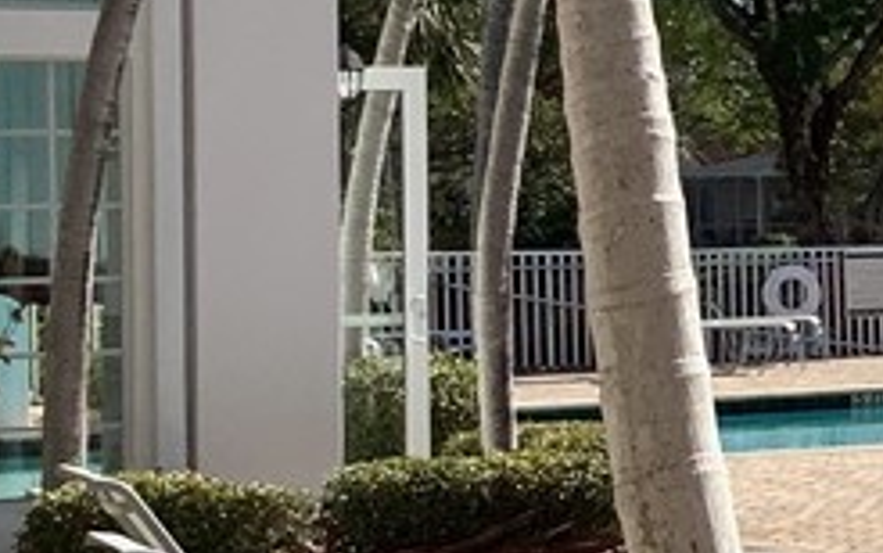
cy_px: 154
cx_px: 1590
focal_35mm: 137
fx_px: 3298
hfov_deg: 13.6
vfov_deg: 9.6
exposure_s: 1/1942
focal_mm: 3.3
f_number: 2.4
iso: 25
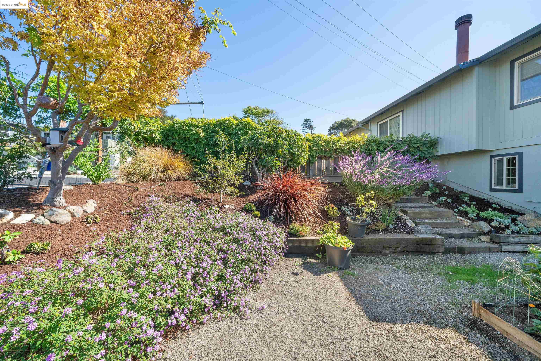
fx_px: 195
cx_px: 270
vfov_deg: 85.4
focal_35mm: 13
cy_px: 180
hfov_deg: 108.3
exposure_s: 1/250
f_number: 9
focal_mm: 13
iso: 400
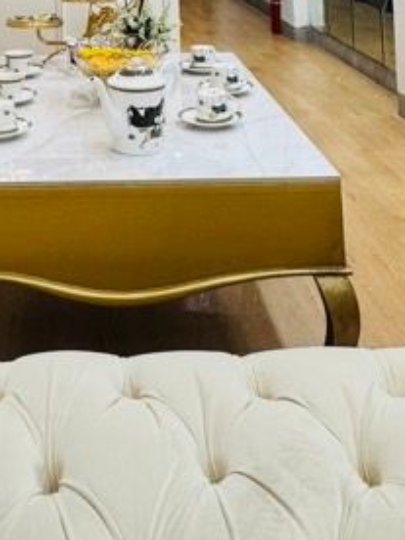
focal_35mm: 52
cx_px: 90
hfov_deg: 27.6
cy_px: -182
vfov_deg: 29.0
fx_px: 811
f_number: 2.2
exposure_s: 1/100
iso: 125
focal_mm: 2.22
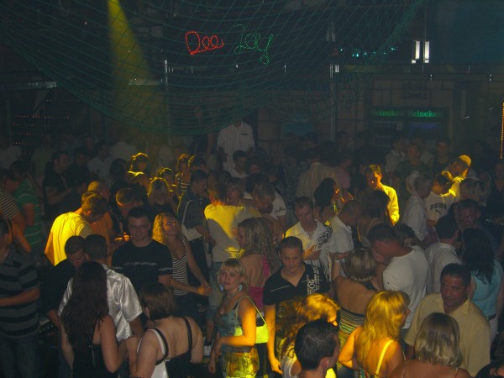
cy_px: 189
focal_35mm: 46
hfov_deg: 41.2
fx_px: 670
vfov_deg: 31.5
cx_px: 252
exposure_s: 1/60
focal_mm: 9.5
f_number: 3.1
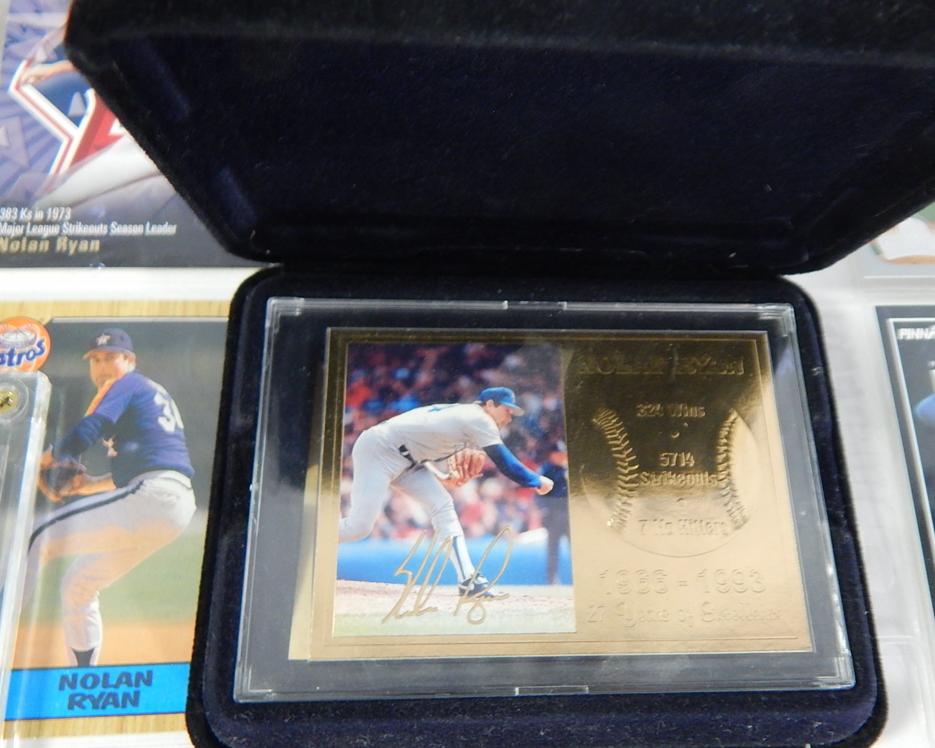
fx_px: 913
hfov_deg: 54.1
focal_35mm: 33
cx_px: 509
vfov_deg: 44.6
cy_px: 370
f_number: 3.2
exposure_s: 1/20
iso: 400
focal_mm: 5.6
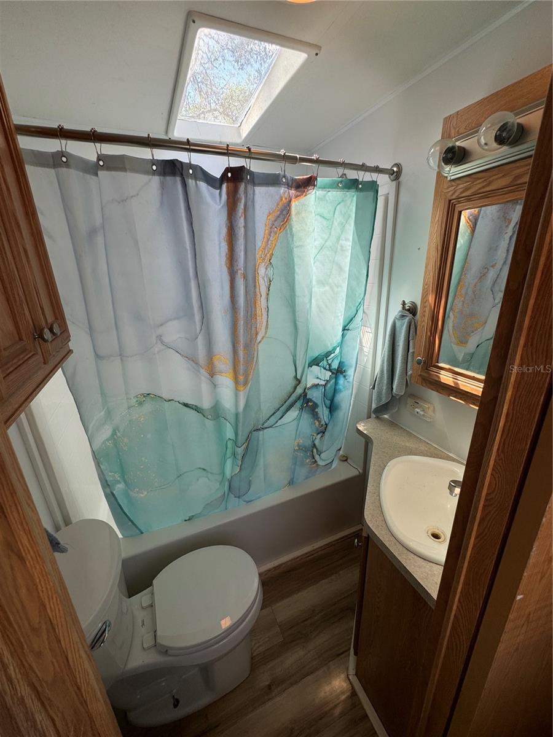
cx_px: 276
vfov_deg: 102.1
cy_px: 368
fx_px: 298
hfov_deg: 85.7
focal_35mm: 14
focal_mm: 2.22
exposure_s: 1/139
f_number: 2.2
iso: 40
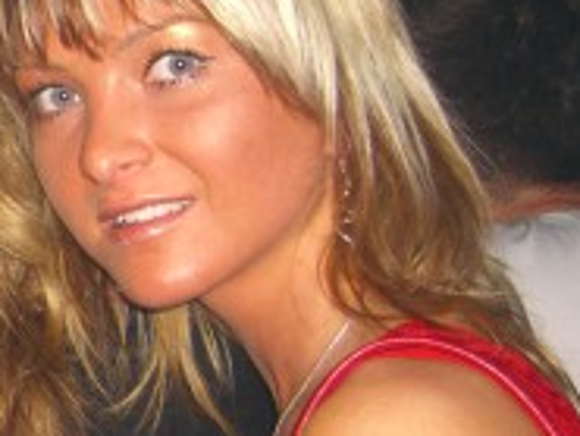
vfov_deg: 12.1
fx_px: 2062
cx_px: -301
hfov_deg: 14.8
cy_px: 248
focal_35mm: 123
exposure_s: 1/60
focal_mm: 7.9
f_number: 2.8
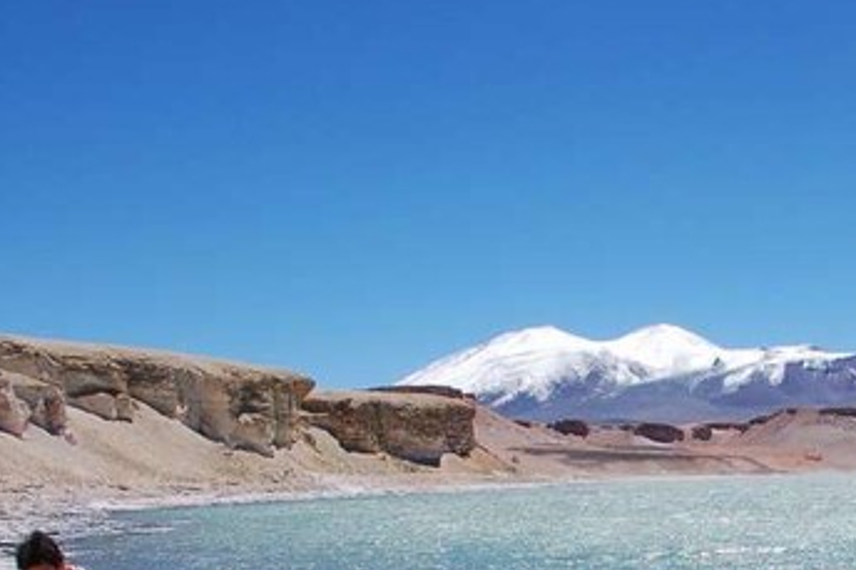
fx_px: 1592
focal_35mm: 67
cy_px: 601
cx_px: 769
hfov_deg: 28.9
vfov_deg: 19.6
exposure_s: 1/400
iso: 200
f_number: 10
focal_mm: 20
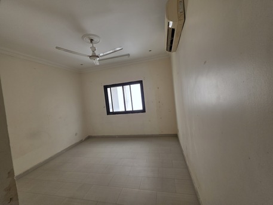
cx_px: 136
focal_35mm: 13
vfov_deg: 89.9
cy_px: 102
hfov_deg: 106.2
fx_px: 103
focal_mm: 2.2
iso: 80
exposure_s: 1/100
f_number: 1.9
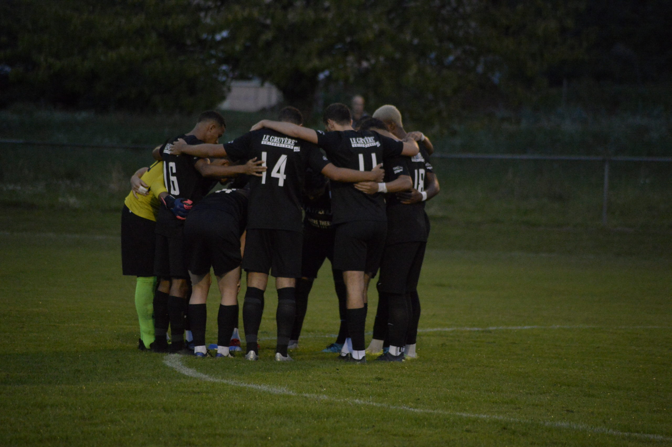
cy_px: 224
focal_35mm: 260
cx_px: 336
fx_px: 4848
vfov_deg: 5.3
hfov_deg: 7.9
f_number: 5
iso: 12800
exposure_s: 1/800
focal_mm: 260
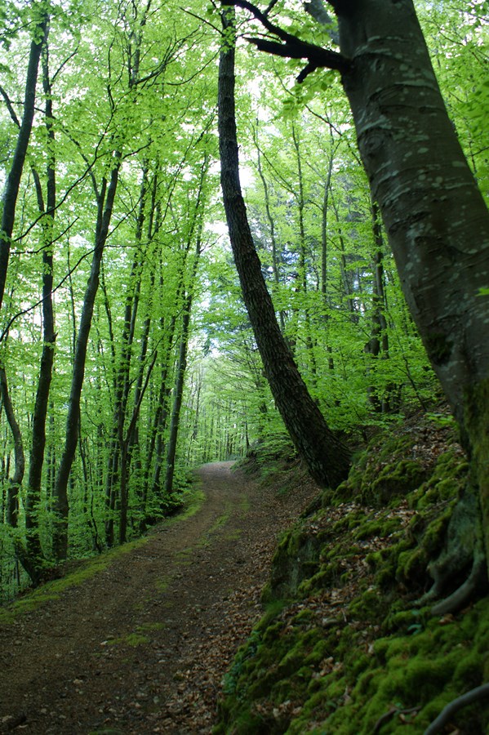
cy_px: 368
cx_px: 244
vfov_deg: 67.4
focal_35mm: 27
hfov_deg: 47.9
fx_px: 551
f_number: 4.5
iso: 100
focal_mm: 18
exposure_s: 1/30
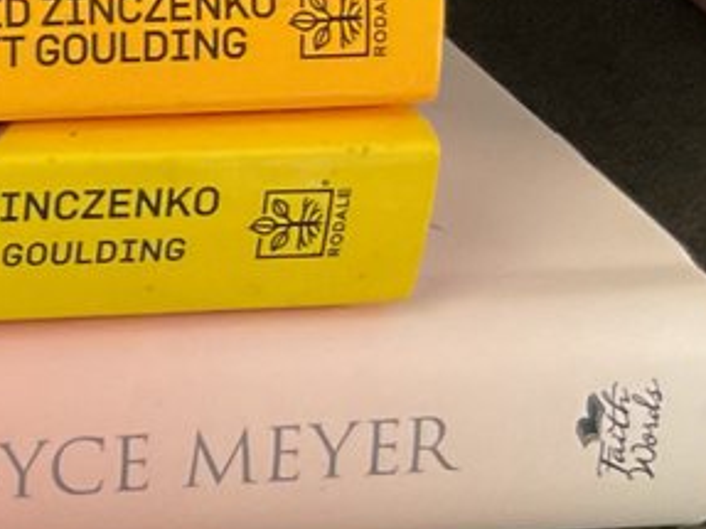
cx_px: -555
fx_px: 3119
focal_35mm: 153
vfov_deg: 9.7
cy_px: 100
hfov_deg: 11.9
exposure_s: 1/60
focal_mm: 3
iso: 320
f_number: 1.8
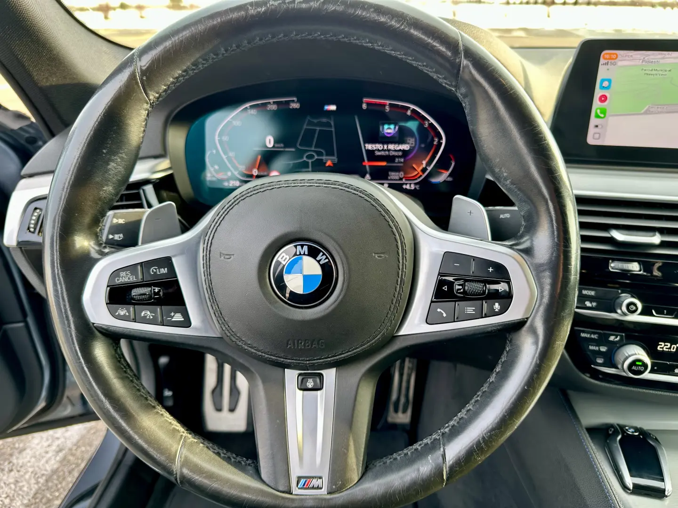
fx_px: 470
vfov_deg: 56.8
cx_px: 339
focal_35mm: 24
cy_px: 254
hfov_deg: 71.6
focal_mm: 6.86
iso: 80
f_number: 1.78
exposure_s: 1/121
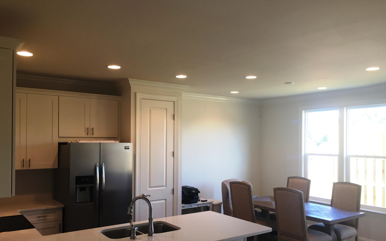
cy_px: 140
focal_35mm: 31
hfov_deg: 61.2
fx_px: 326
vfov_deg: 40.5
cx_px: 193
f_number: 2.2
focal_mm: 4.15
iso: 32
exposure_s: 1/40
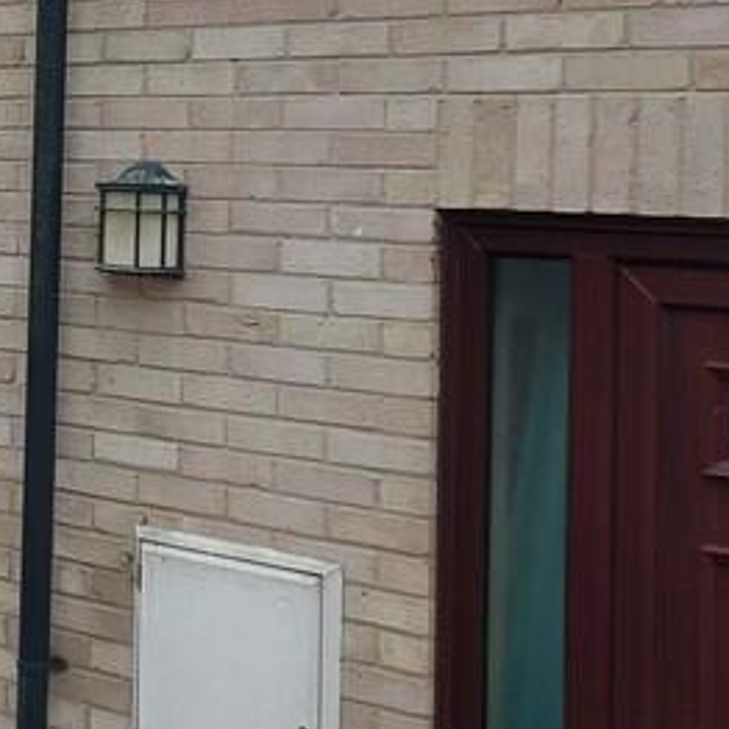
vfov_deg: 20.6
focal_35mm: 83
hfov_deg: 18.4
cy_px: 125
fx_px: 1978
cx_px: -373
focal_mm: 5.23
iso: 32
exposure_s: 1/50
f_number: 1.8
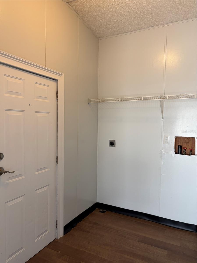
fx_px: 197
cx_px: 98
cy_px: 132
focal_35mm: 26
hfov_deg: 53.1
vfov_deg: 67.3
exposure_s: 1/60
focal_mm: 5.96
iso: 100
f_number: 1.6
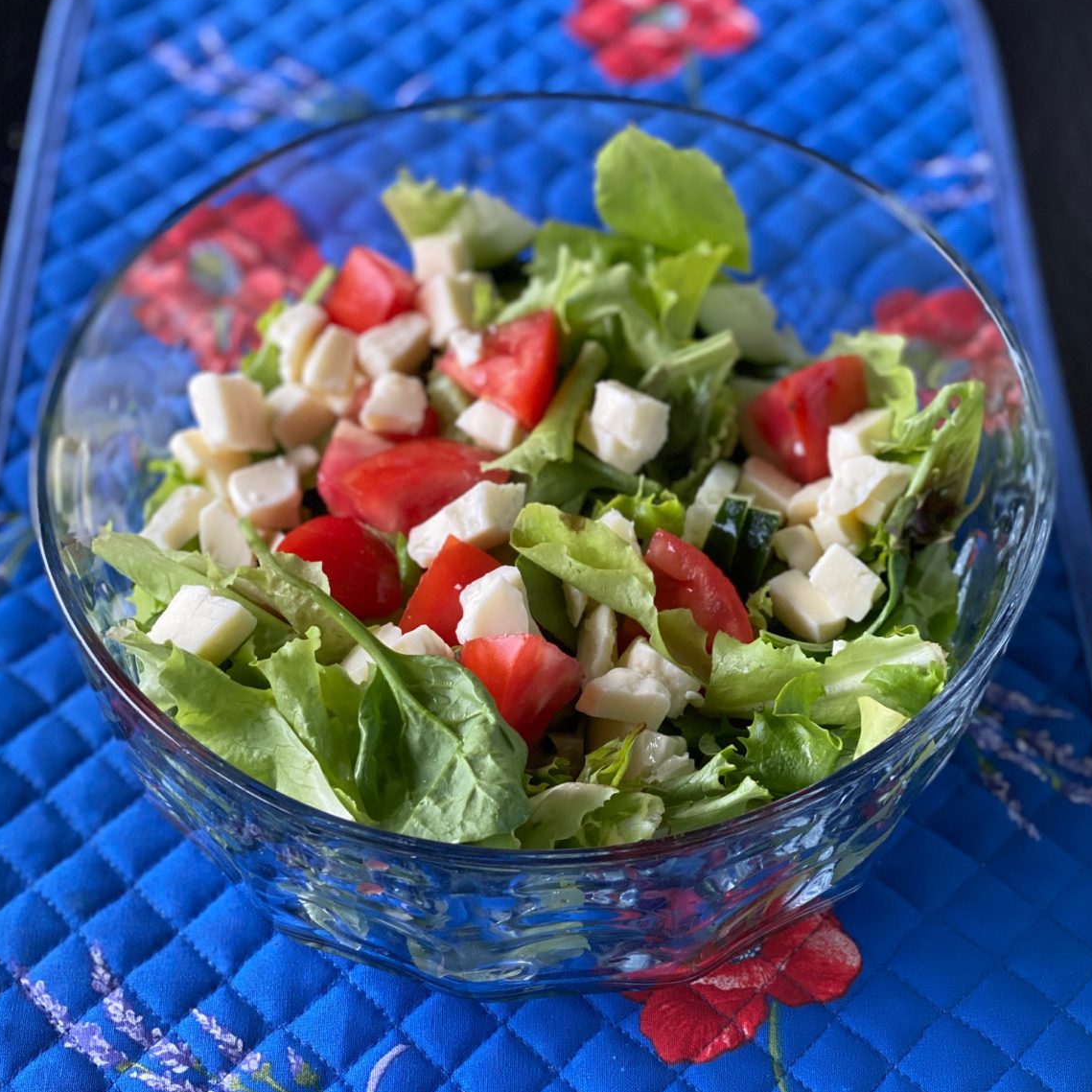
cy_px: 585
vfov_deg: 27.7
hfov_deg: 27.7
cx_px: 548
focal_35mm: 62
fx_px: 2213
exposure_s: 1/122
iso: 160
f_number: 2
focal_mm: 6
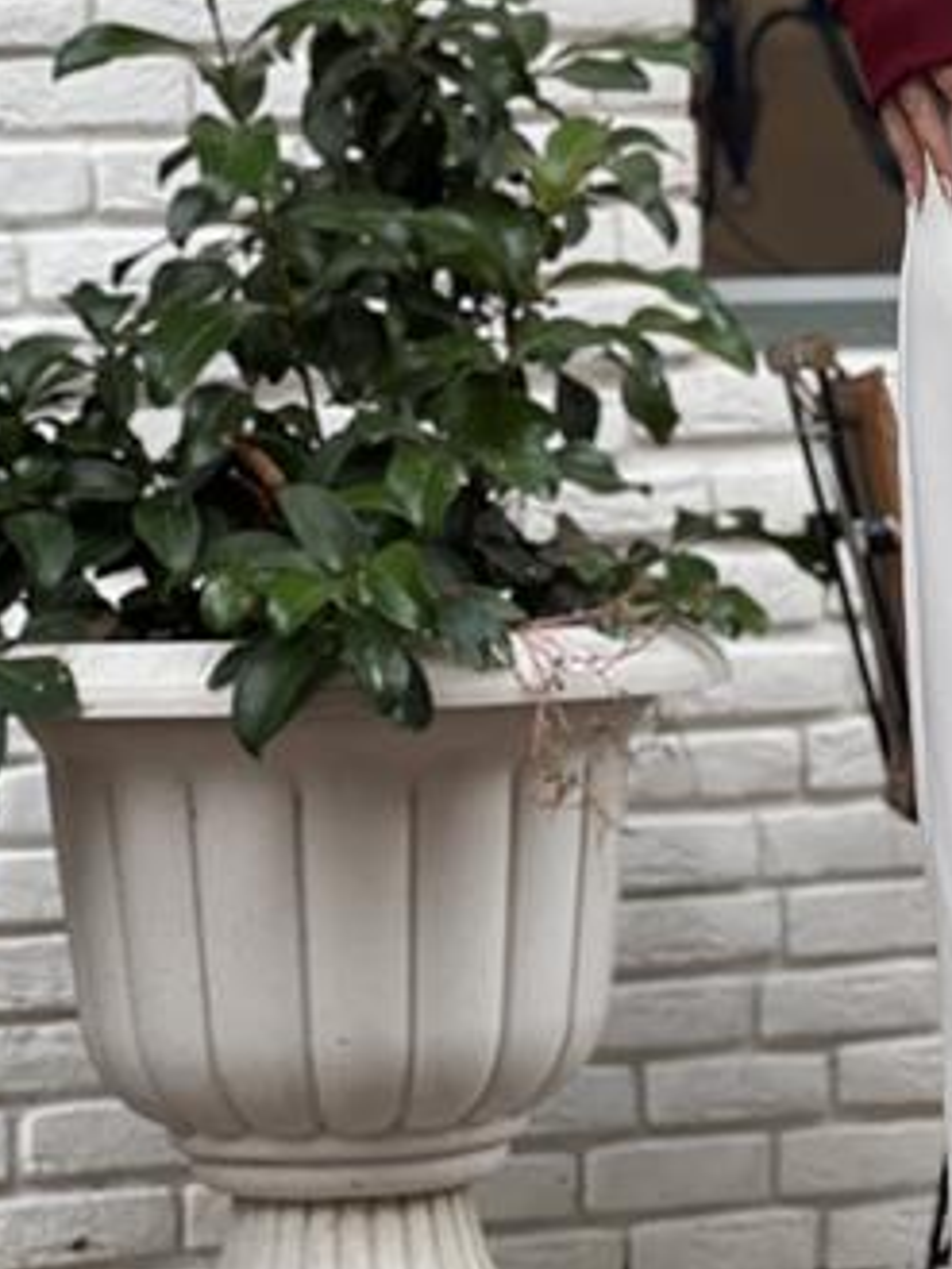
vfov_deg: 10.5
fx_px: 6853
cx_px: 1106
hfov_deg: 7.9
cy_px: 289
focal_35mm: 187
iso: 32
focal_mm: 9
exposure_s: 1/121
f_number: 2.8
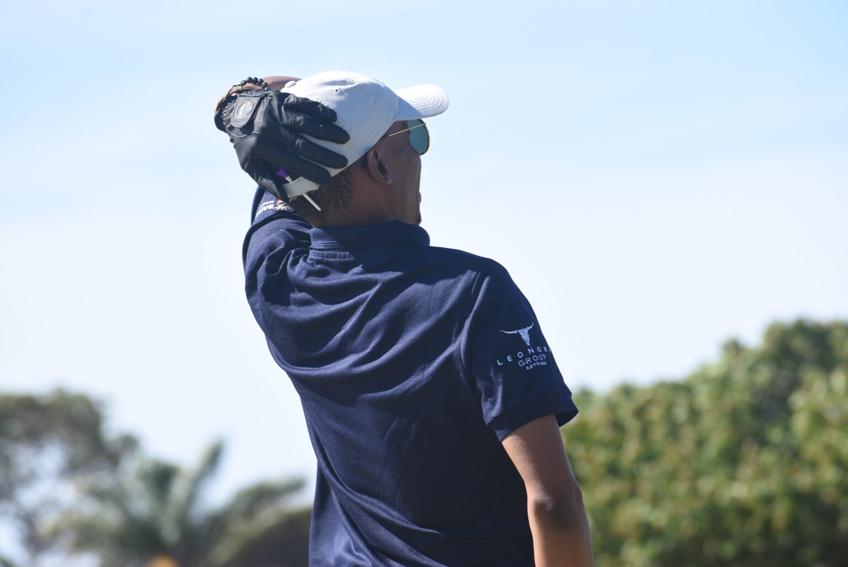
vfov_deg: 4.4
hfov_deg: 6.5
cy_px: 284
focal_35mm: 315
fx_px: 7426
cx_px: 424
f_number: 8
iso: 100
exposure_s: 1/160
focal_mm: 210
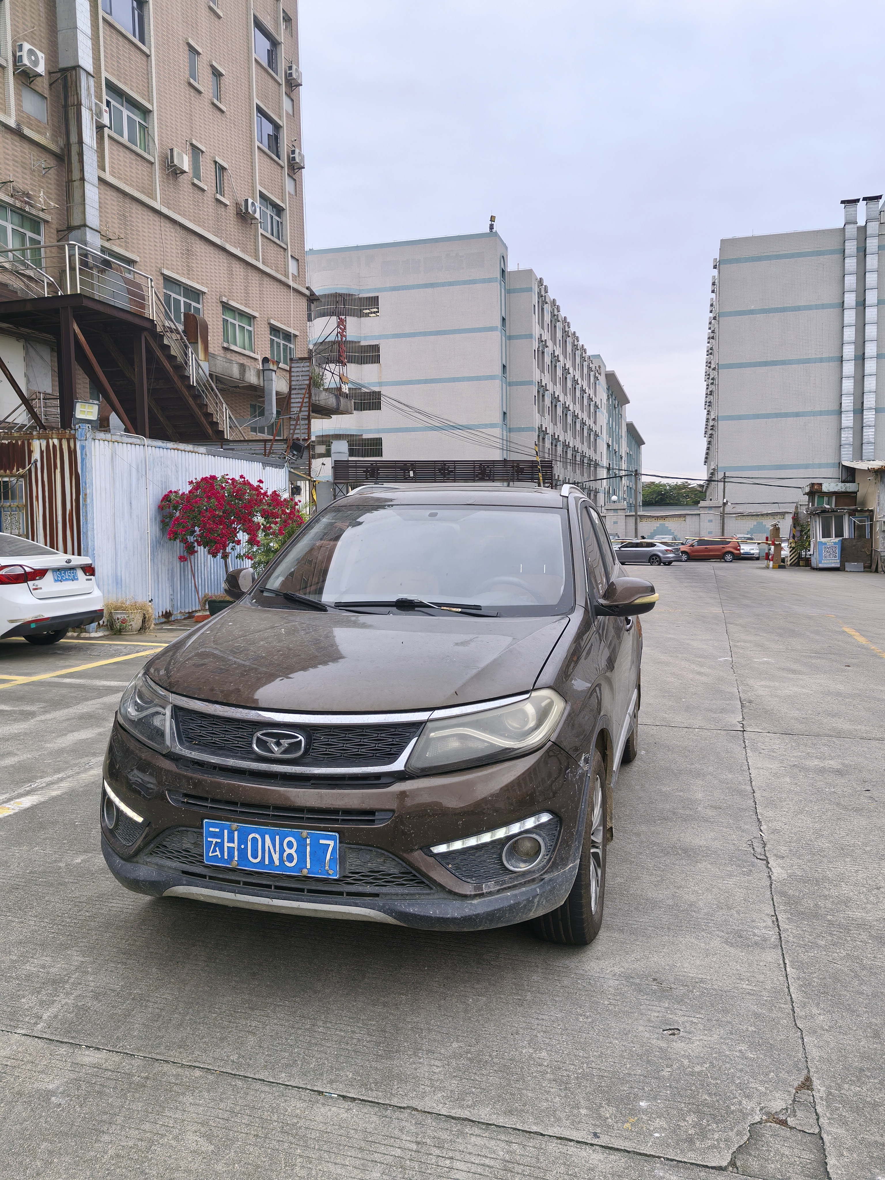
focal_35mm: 27
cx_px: 442
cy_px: 590
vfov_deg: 65.3
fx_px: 920
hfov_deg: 51.4
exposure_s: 1/349
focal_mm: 5.52
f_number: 1.9
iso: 50
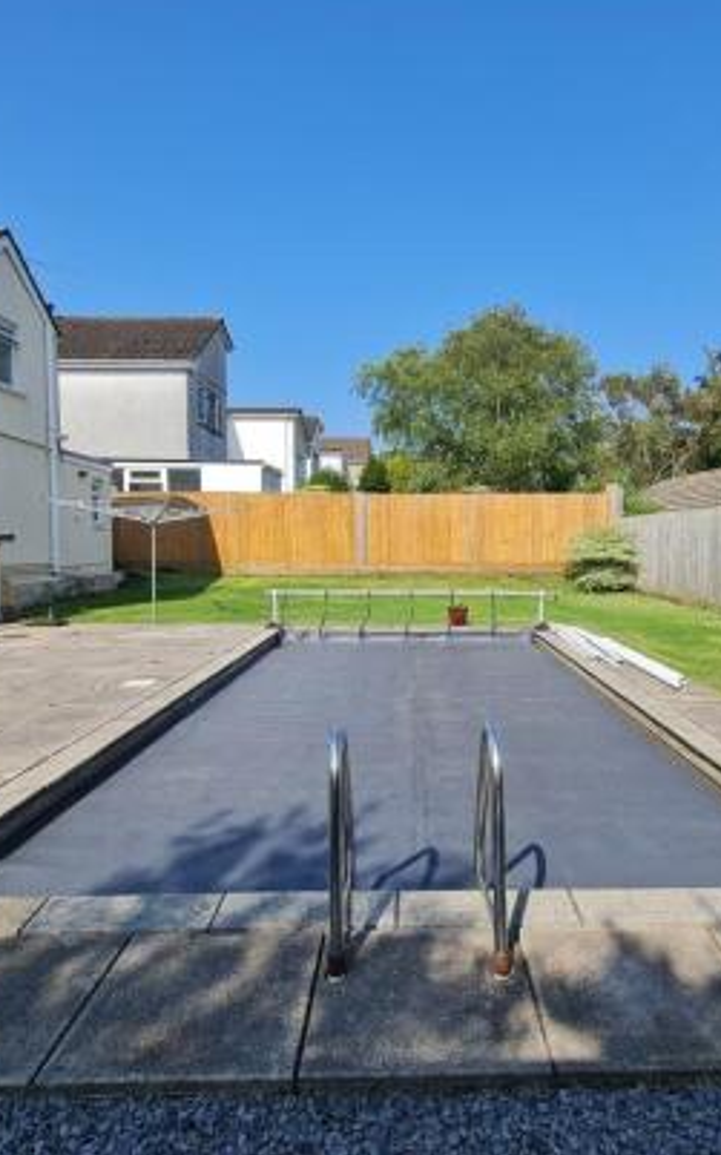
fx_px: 629
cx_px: 427
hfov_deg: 59.2
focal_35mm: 20
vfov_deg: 85.1
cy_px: 590
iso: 64
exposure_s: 1/1748
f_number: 2.2
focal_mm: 2.2
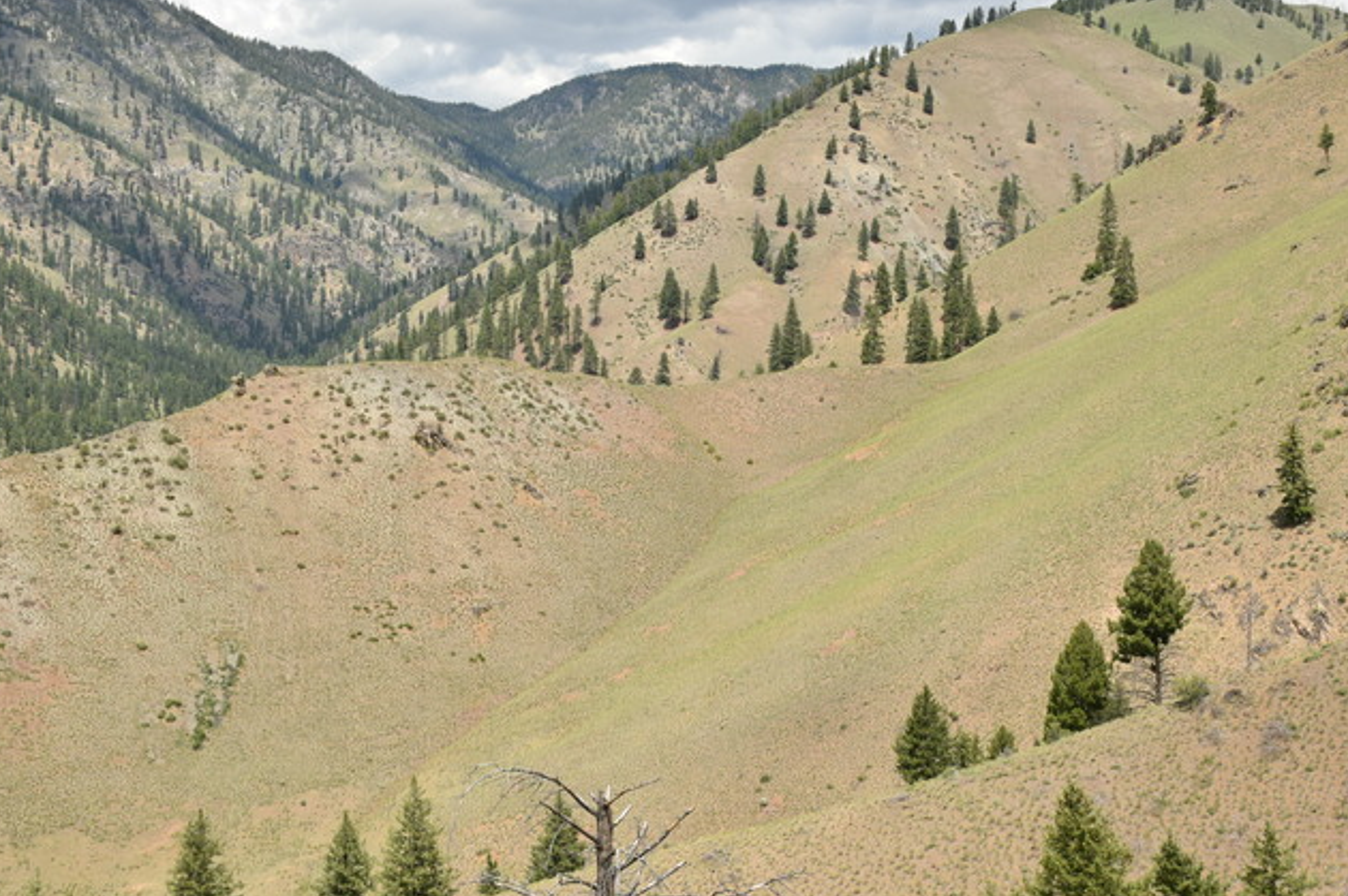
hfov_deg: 32.8
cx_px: 787
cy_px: 444
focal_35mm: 61
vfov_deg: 22.2
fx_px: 2282
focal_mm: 32
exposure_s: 1/2500
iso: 640
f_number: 7.1
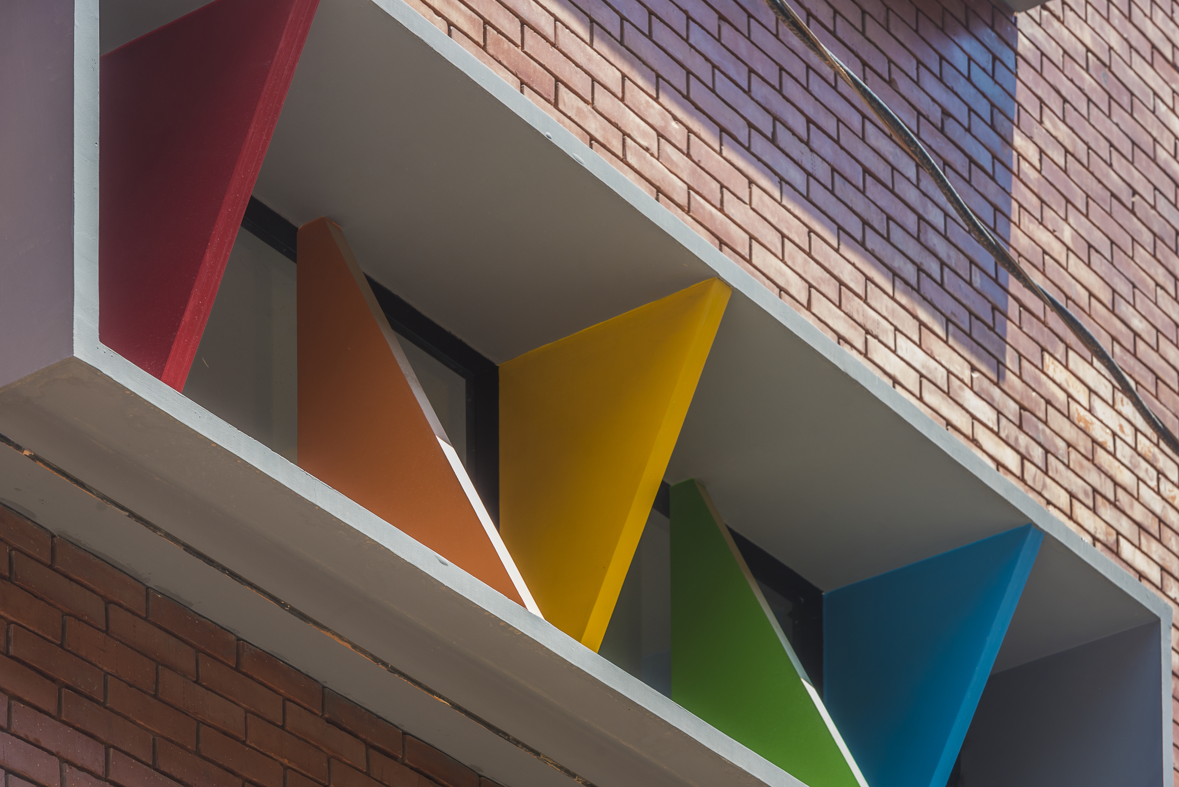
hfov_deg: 15.2
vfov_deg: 10.2
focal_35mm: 135
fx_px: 4423
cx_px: 590
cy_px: 394
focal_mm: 135
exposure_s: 1/125
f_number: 10
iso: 400
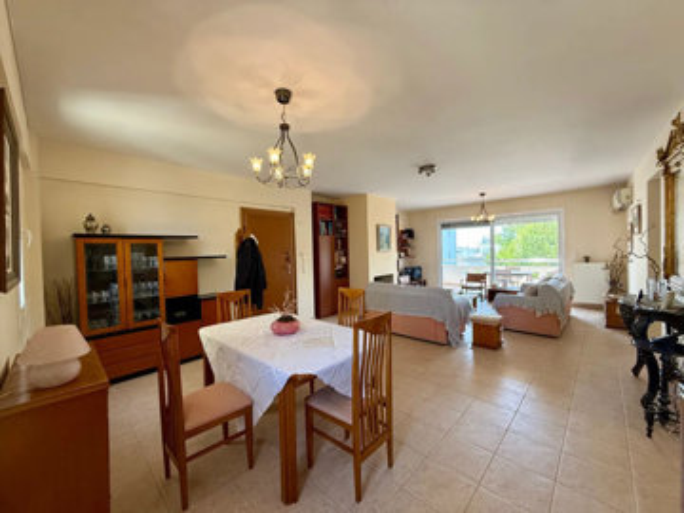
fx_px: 277
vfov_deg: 85.7
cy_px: 256
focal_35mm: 14
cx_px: 342
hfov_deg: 102.1
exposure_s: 1/100
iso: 160
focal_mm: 2.22
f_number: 2.2
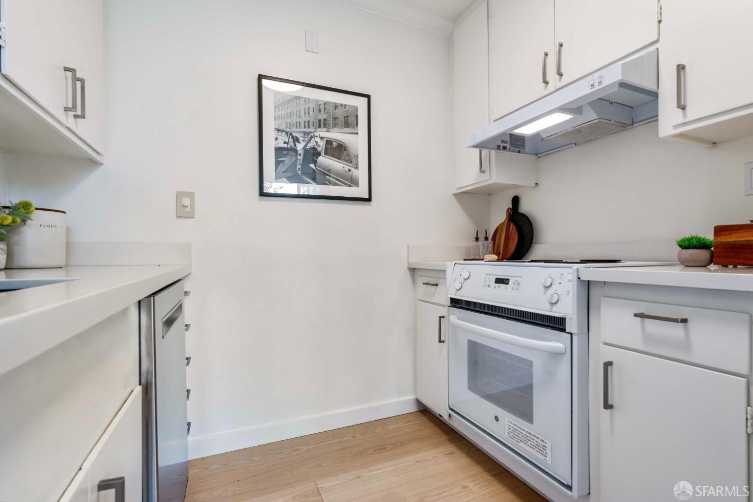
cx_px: 376
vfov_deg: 73.7
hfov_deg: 96.7
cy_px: 251
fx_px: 335
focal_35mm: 16
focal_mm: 16
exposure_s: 1/20
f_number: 11
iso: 640
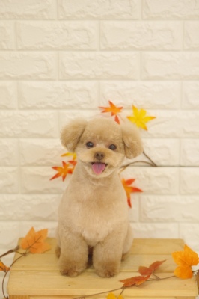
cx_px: 100
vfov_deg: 21.7
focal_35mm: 94
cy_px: 150
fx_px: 781
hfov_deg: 14.5
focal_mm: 63
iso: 640
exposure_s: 1/100
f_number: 2.8
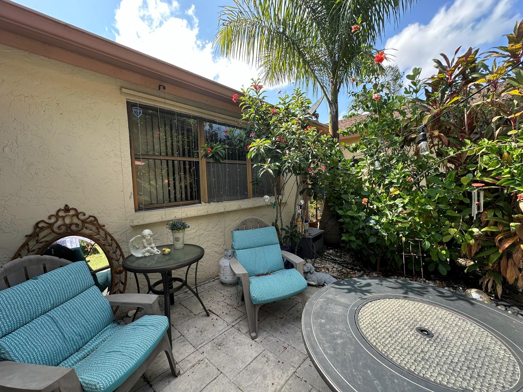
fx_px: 212
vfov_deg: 85.7
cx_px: 262
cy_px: 196
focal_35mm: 14
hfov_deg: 102.1
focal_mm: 2.22
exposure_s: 1/443
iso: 40
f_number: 2.2
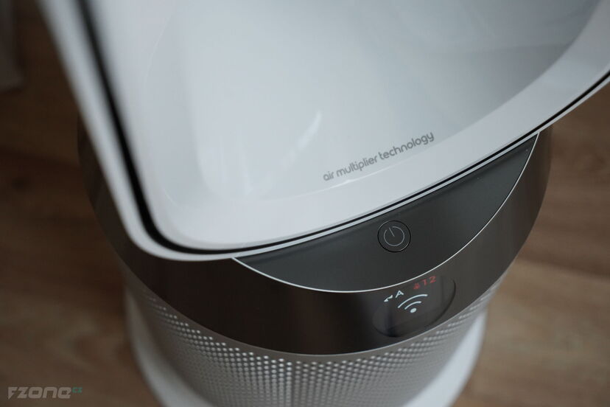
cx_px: 305
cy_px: 204
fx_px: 1186
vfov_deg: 19.5
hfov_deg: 28.8
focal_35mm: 70
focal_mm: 70
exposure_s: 1/160
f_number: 5.6
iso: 6400
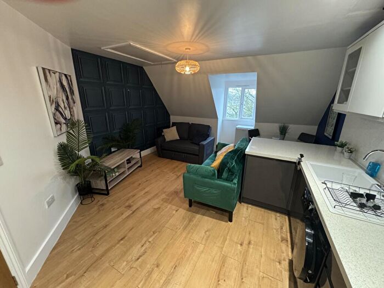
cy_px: 144
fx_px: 155
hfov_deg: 102.1
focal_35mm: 14
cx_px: 192
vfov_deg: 85.7
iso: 640
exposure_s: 1/50
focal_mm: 2.22
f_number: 2.2
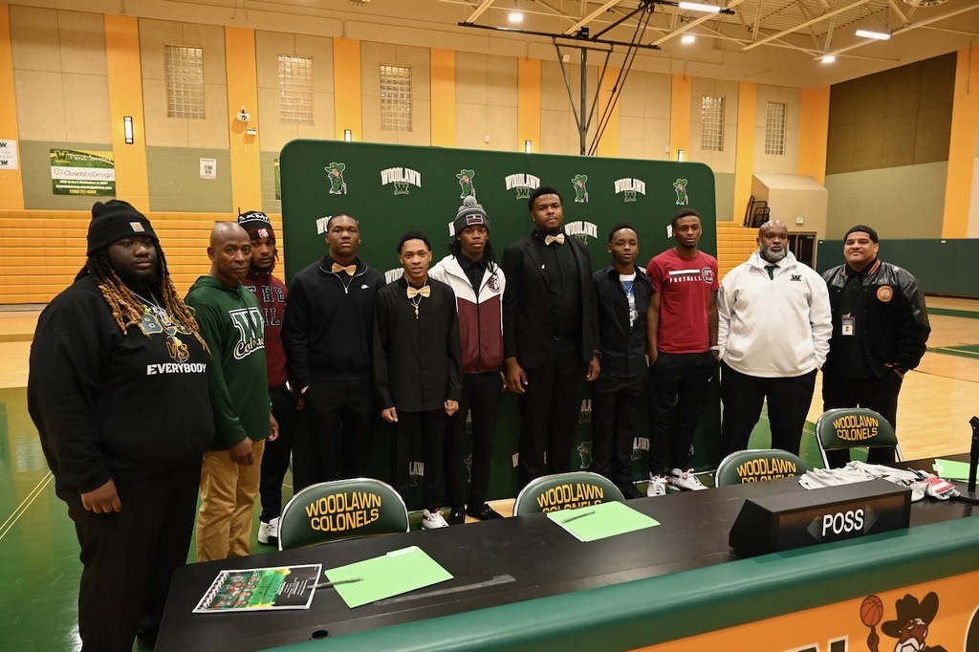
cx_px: 490
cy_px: 326
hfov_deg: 73.8
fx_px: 652
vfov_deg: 53.1
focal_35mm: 24
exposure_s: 1/200
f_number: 5
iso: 3200
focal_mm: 24
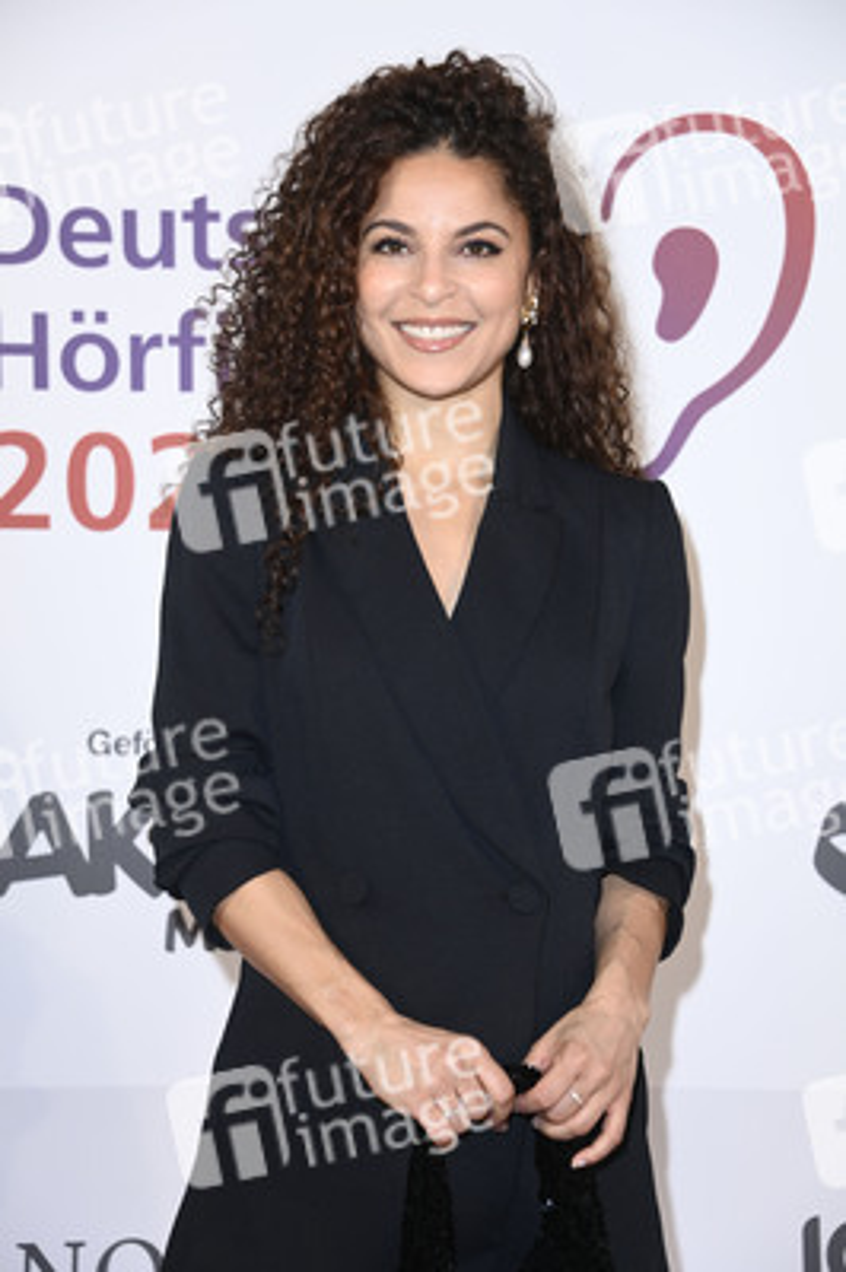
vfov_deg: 22.6
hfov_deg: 15.2
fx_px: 3178
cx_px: 423
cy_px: 636
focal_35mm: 90
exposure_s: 1/250
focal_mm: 90
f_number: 5.6
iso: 800
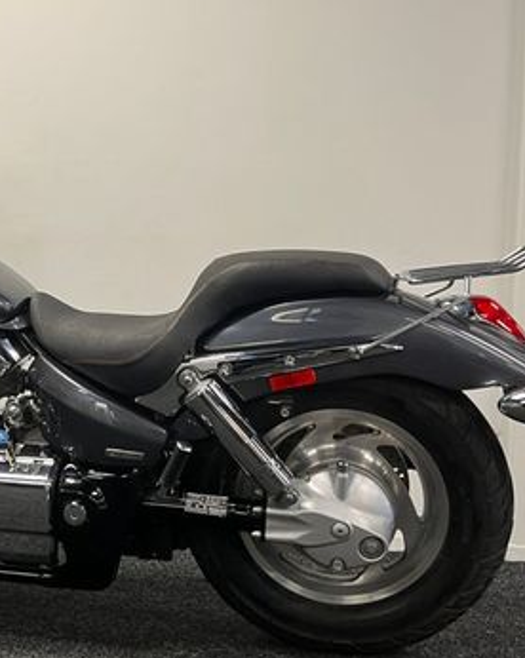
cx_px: 74
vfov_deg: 39.5
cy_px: 365
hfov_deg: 30.9
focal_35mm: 47
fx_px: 914
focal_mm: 5.1
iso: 80
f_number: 1.6
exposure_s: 1/50
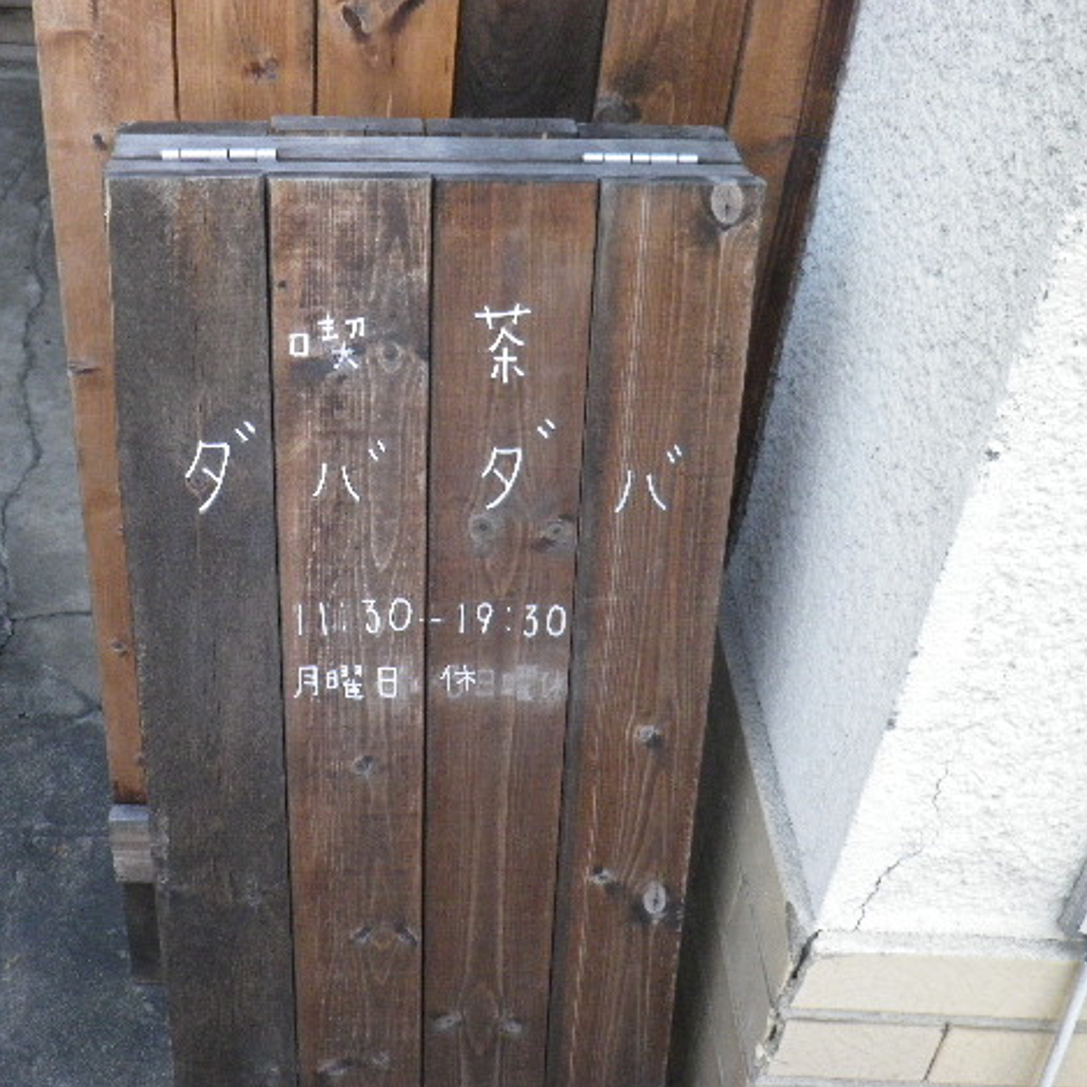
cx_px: 417
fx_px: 1457
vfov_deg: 40.9
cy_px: 533
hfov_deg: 40.7
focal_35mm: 41
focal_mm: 6.1
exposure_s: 1/50
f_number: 3.5
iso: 400
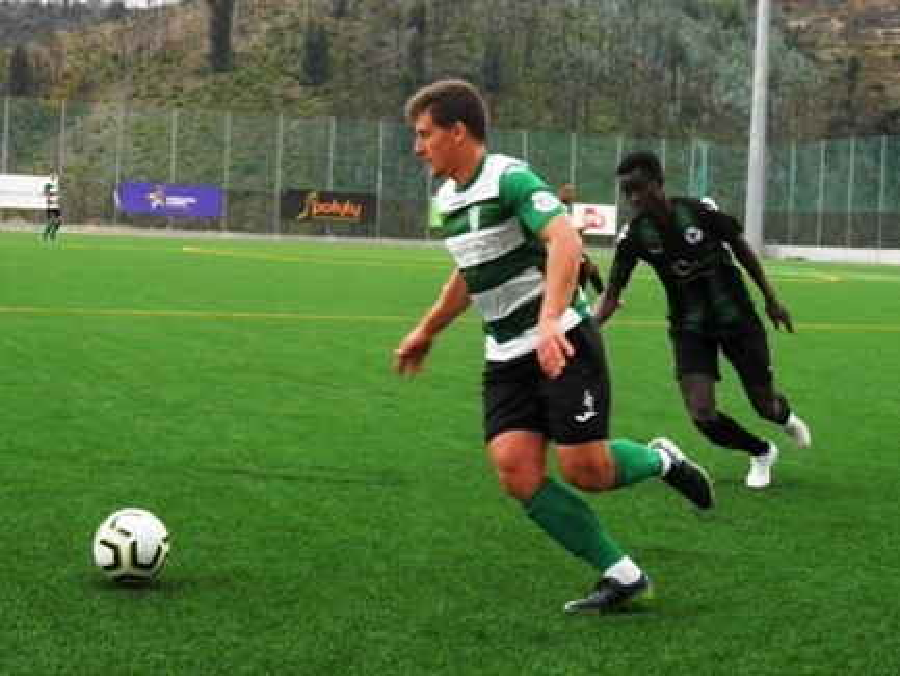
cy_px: 338
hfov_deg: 38.9
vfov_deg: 29.7
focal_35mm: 49
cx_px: 450
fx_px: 1274
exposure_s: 1/320
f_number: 3.5
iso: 250
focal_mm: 8.9
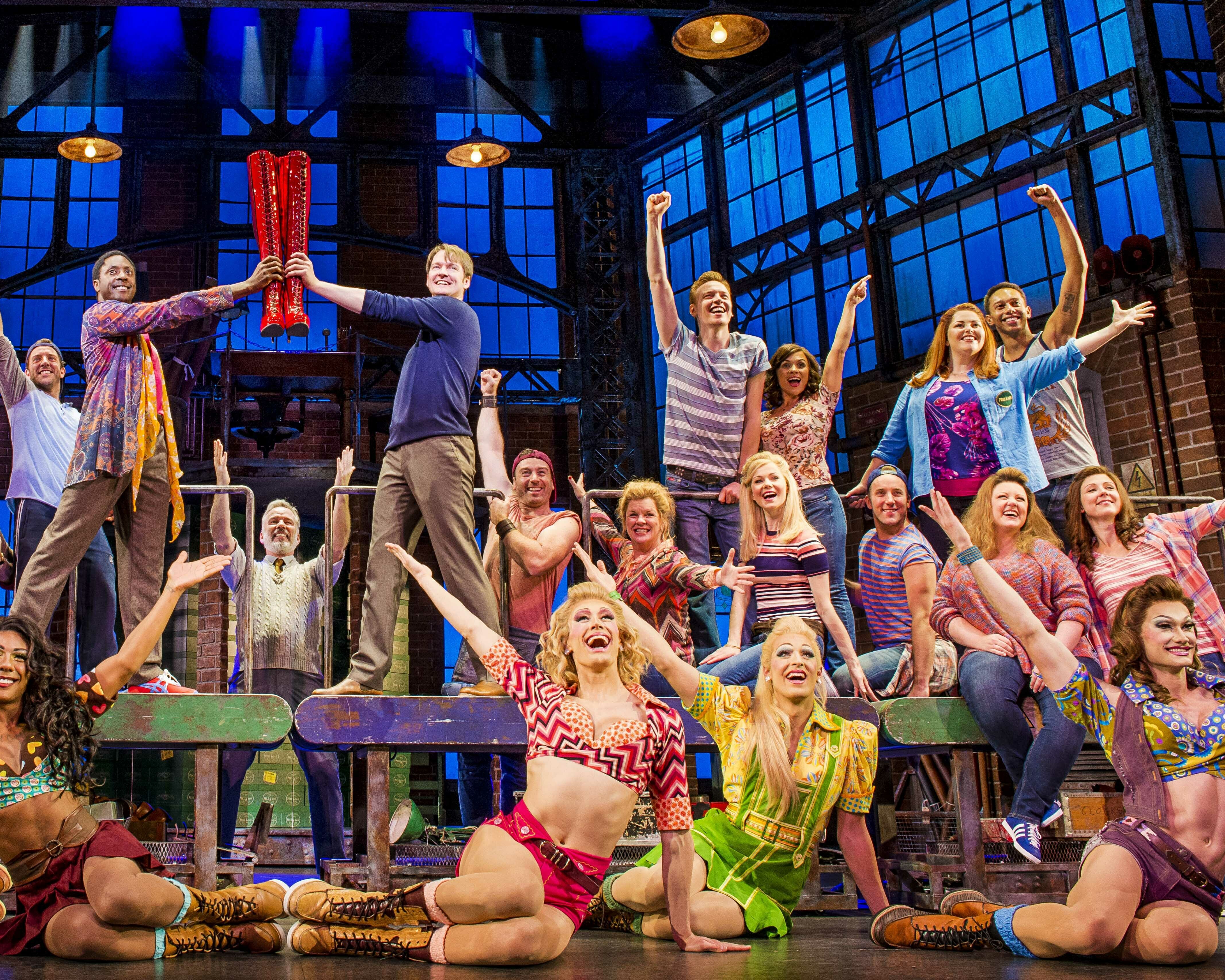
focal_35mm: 39
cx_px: 299
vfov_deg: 37.7
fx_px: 1414
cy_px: 304
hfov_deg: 45.2
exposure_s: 1/125
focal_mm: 24
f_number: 8
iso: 800
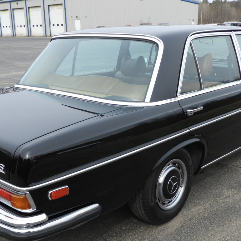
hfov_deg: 38.3
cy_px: 156
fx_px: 347
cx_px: 127
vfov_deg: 38.0
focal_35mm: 44
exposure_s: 1/640
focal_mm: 4.3
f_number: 3.3
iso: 100
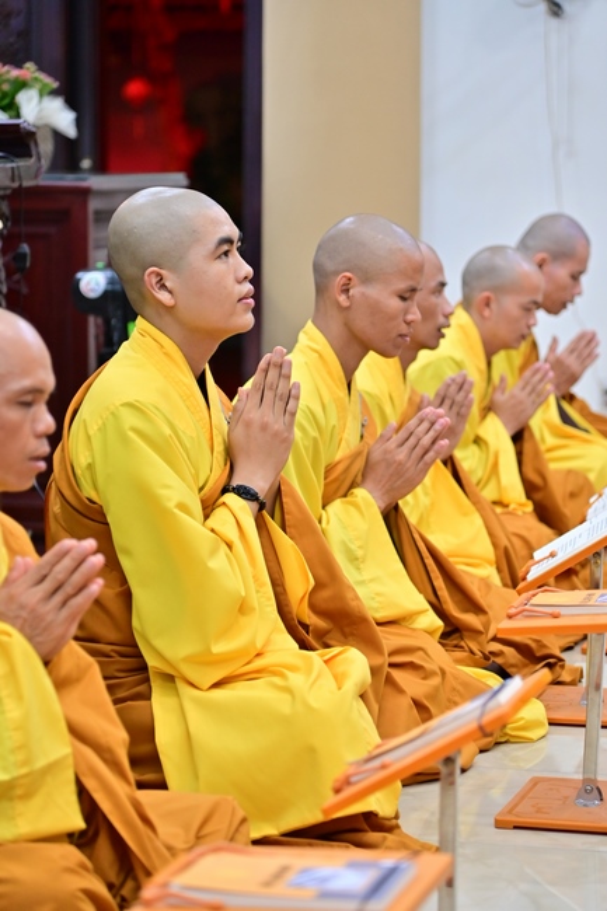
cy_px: 456
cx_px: 304
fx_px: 3036
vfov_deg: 17.1
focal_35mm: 120
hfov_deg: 11.4
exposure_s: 1/50
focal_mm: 120
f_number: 4
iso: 1600
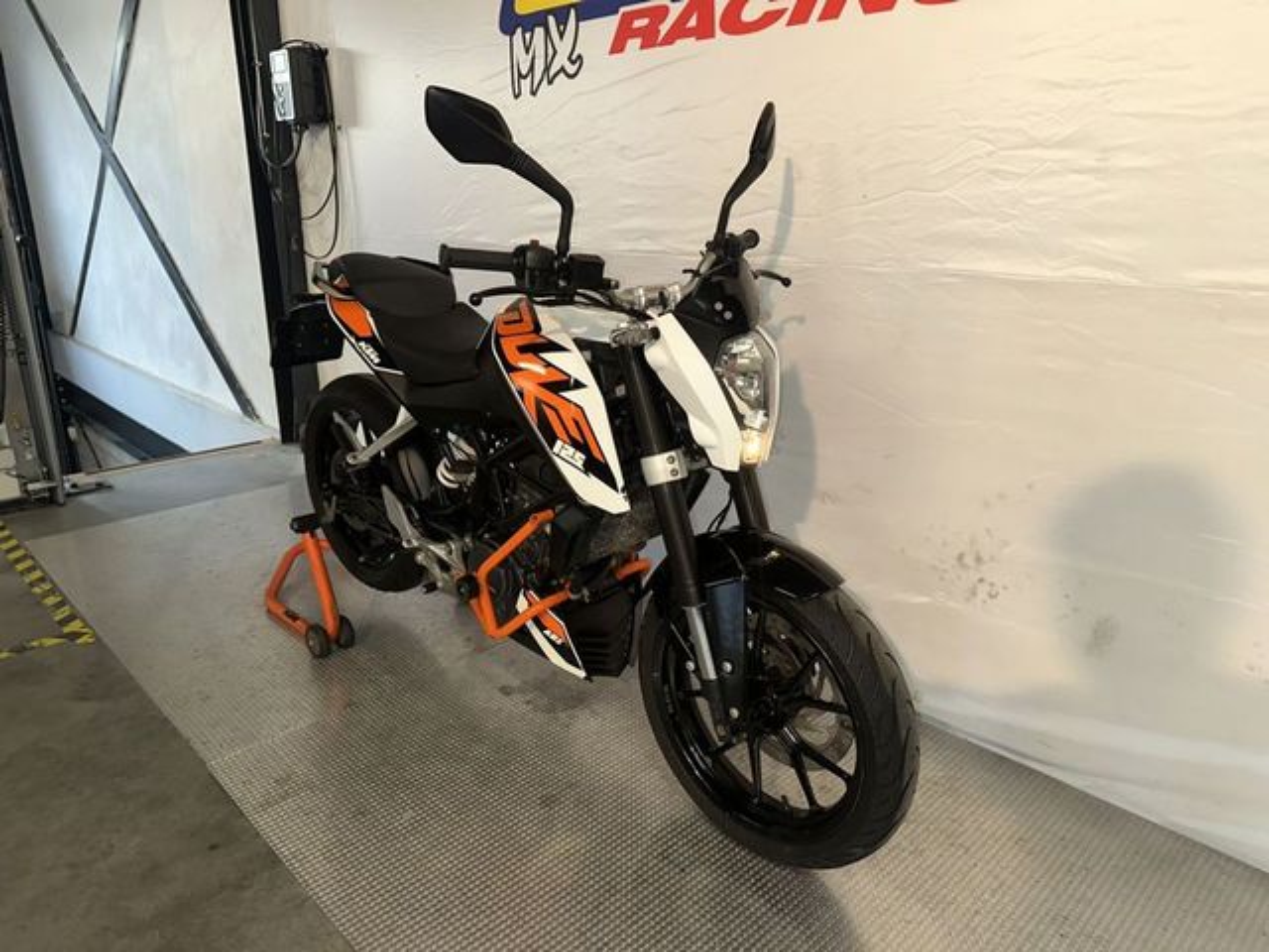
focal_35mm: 24
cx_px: 634
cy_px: 476
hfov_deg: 71.6
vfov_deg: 56.8
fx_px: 880
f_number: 1.78
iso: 64
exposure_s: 1/33
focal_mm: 6.86
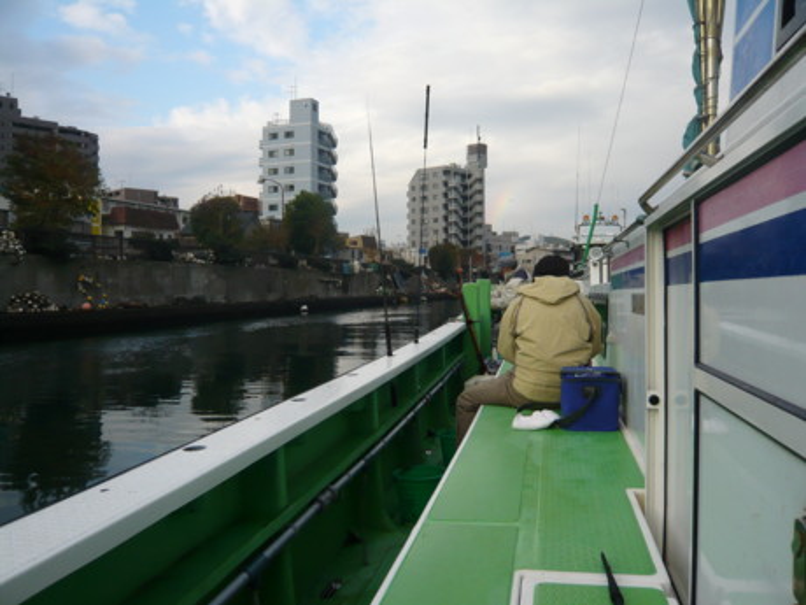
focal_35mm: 28
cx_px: 403
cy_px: 302
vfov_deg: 49.7
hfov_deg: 63.4
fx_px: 652
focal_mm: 4.6
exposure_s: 1/500
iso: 100
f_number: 2.8
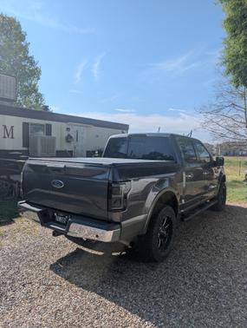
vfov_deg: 71.5
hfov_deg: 57.0
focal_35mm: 24
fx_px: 228
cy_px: 164
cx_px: 124
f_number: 1.68
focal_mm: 6.9
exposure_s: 1/1637
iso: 22
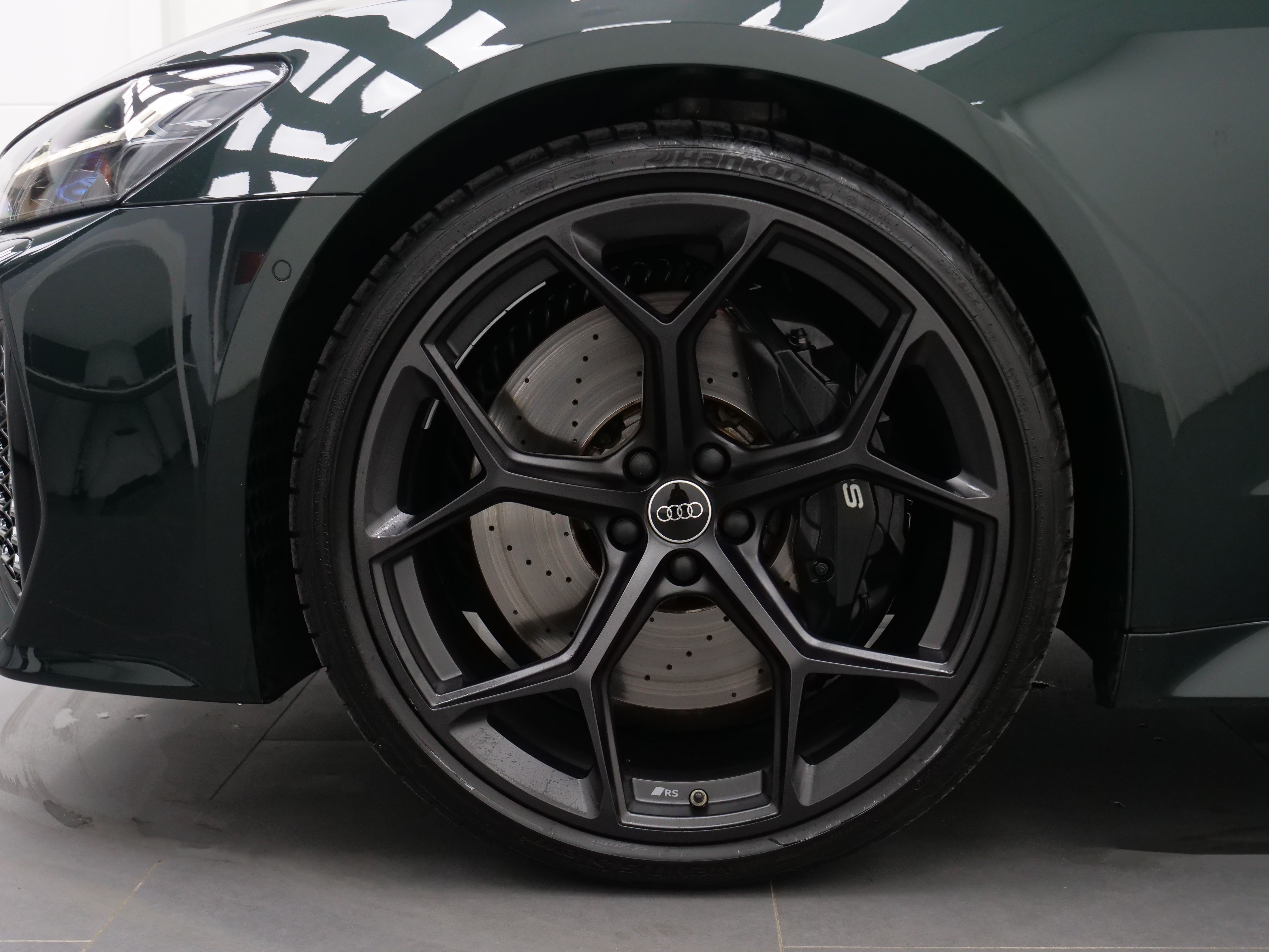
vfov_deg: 31.5
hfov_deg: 41.2
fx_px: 1686
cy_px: 476
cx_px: 634
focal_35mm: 46
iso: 1600
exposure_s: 1/320
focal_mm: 23
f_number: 4
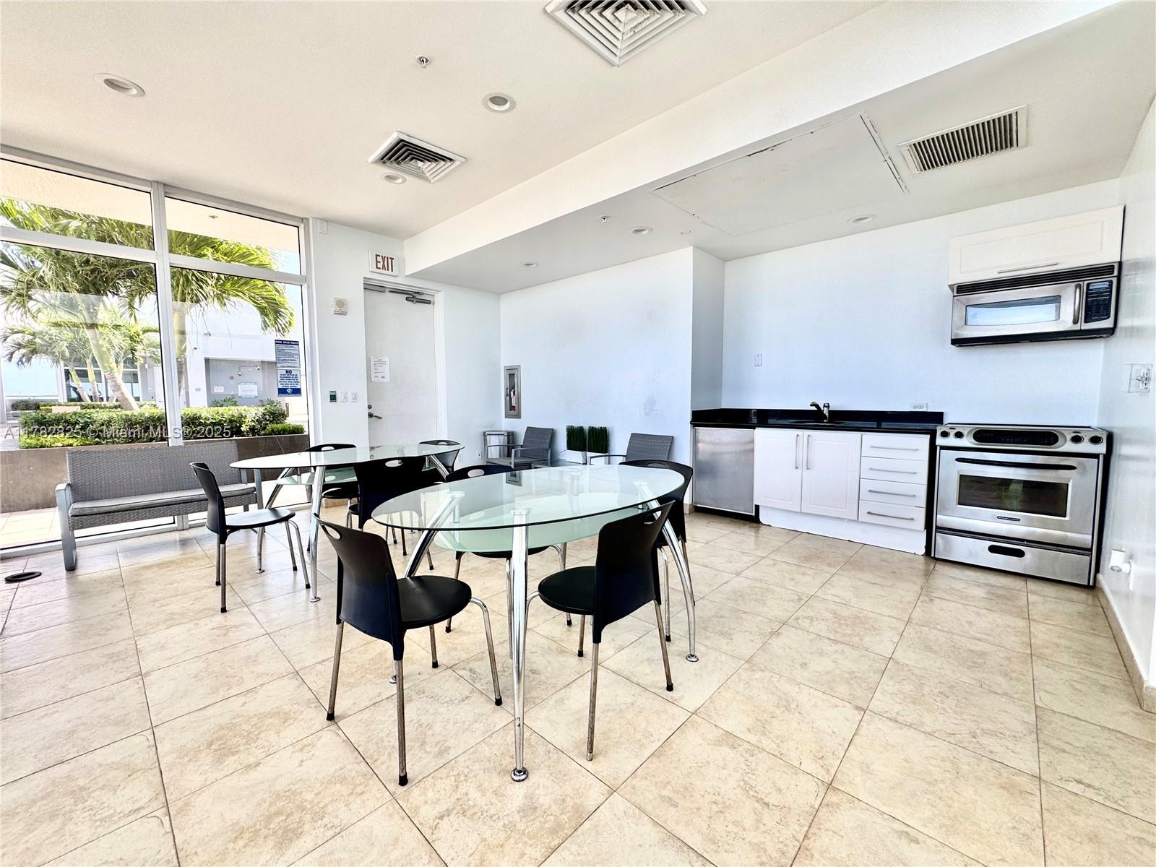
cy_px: 434
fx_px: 468
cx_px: 578
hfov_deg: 102.1
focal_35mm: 14
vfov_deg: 85.7
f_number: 2.2
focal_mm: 2.22
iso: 40
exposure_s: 1/156
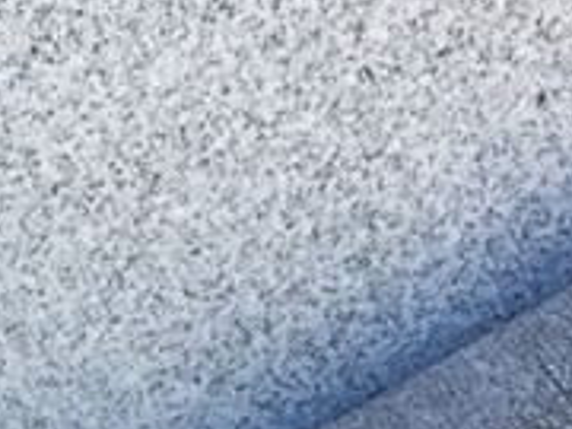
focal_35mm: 155
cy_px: 752
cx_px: -267
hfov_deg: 12.2
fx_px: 2561
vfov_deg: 9.2
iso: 25
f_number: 2.4
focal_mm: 3.3
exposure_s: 1/121
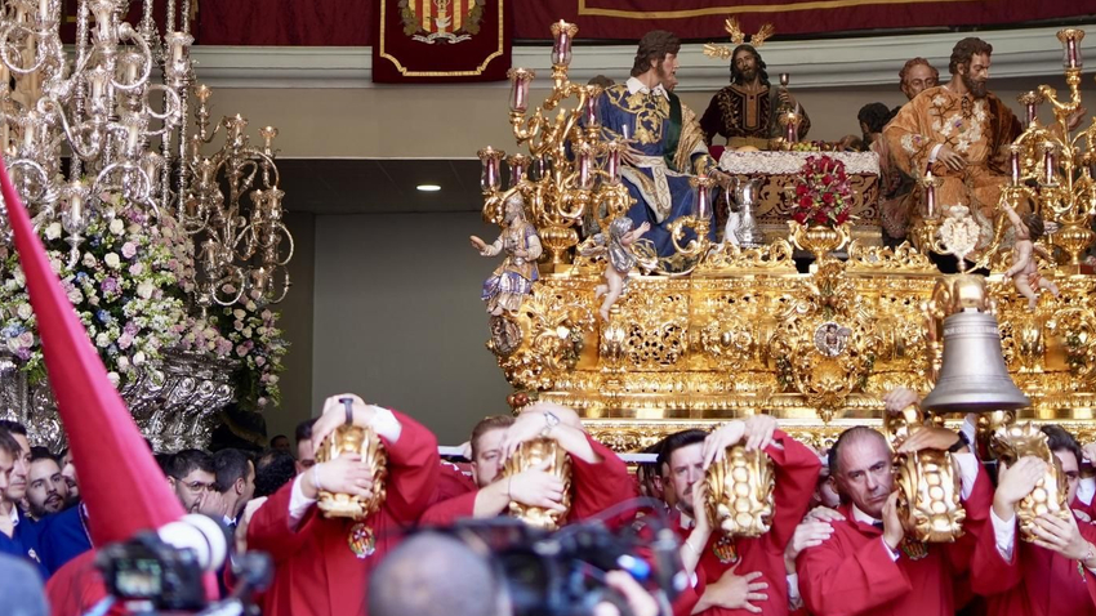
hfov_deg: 30.5
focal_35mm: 69
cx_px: 482
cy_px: -61
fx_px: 2005
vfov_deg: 16.9
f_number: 4
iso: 200
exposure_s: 1/200
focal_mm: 35
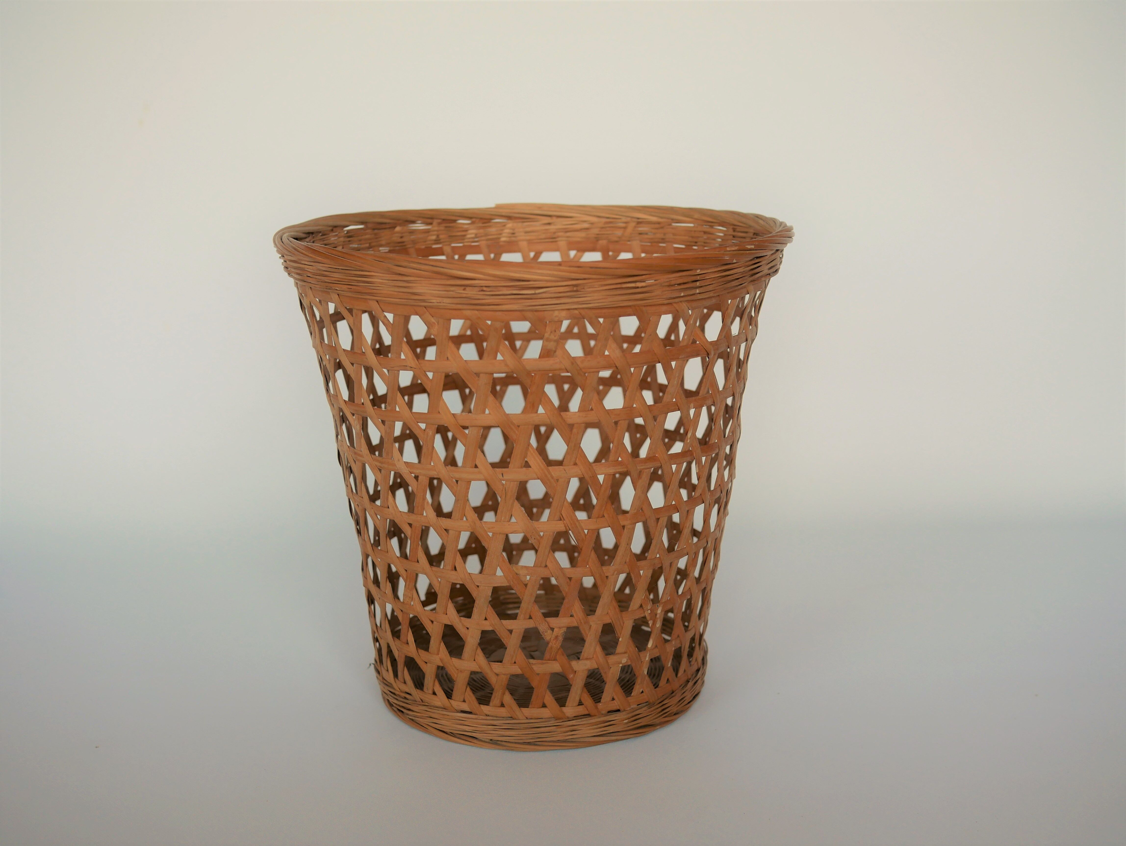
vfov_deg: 36.0
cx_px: 563
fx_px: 1302
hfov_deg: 46.8
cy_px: 423
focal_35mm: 40
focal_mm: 20
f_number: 2.8
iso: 200
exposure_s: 1/250
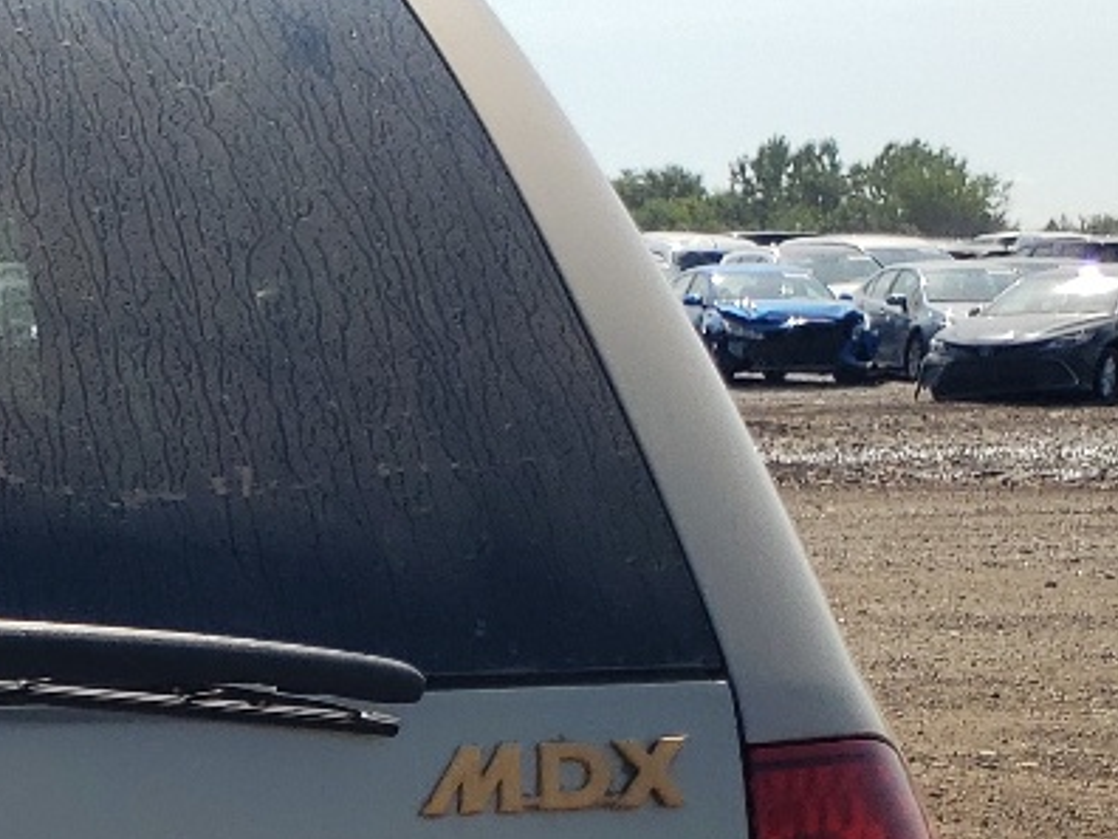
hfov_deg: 16.9
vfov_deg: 13.5
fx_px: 3391
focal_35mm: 105
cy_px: 1170
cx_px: -582
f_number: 1.5
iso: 50
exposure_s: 1/3333
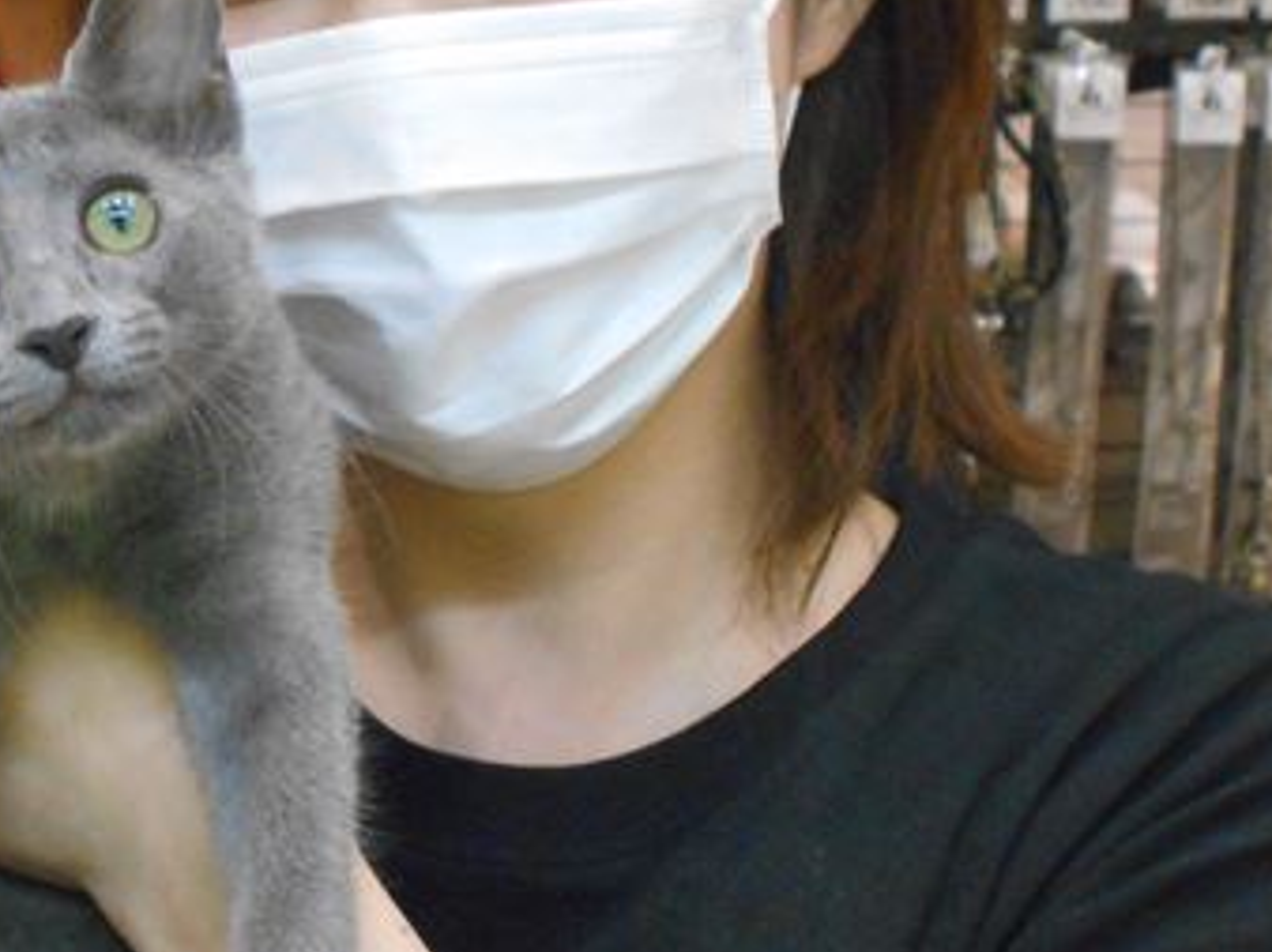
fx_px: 3782
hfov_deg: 18.8
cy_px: 354
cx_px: 181
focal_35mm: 103
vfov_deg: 14.3
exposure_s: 1/60
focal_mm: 10
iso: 800
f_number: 4.9
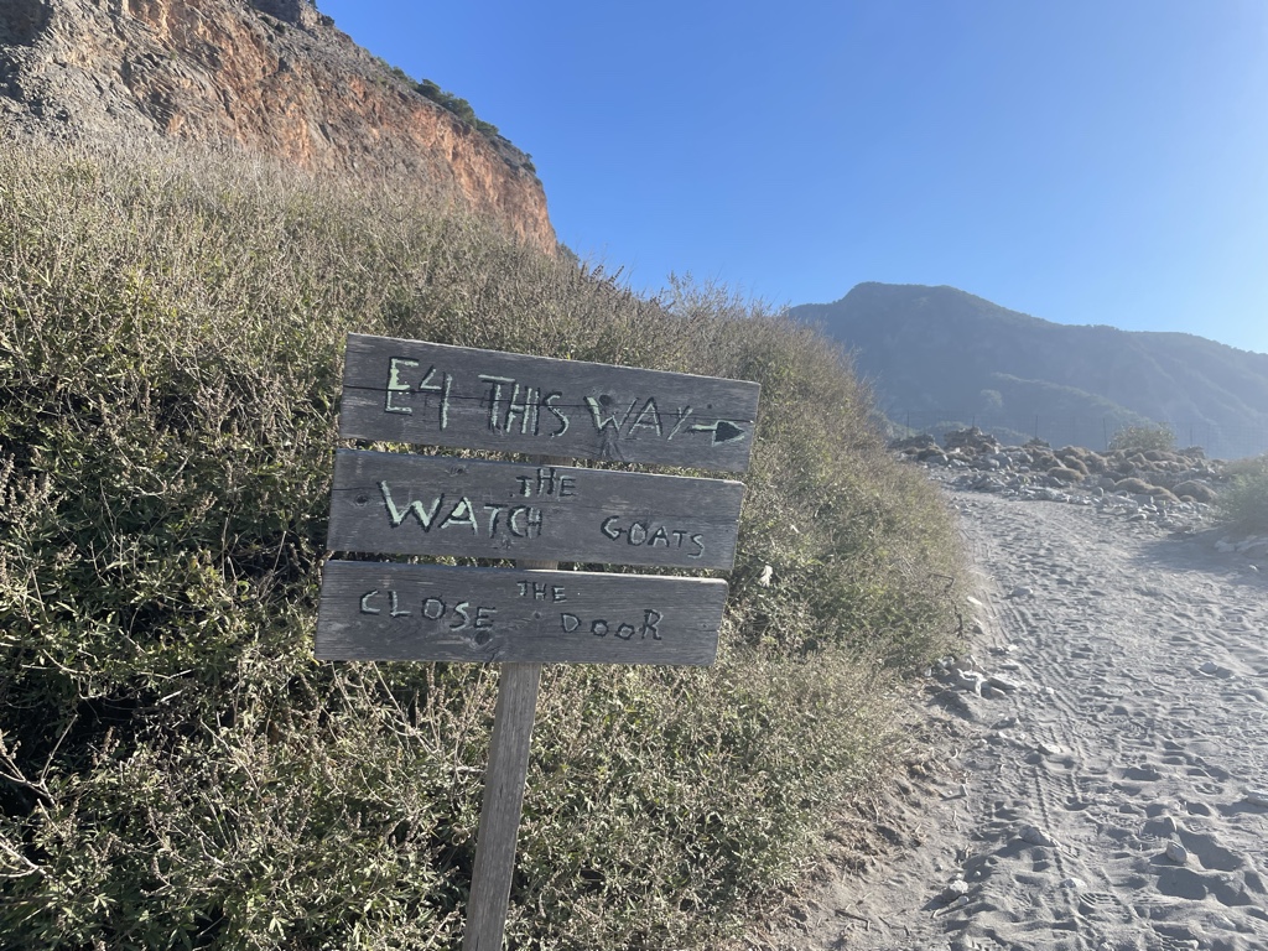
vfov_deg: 53.1
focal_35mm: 26
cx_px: 634
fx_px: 952
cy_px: 476
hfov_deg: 67.3
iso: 32
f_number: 1.6
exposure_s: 1/2174
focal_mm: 4.2
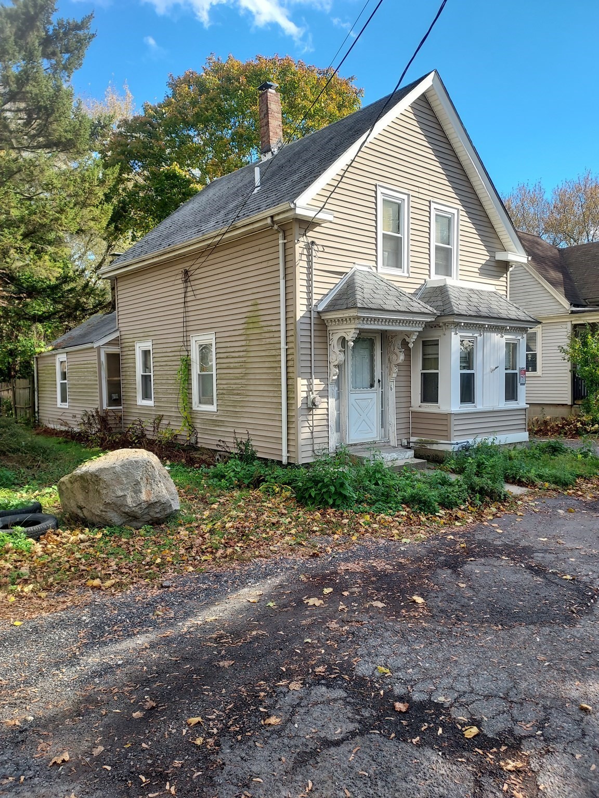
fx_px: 554
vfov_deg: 71.6
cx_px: 300
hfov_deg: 56.8
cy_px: 399
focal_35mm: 24
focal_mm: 4.6
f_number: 1.8
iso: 40
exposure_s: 1/295
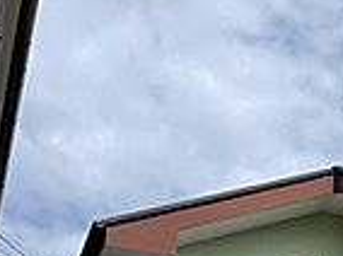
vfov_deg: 12.1
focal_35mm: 110
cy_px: 485
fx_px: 1088
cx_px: 556
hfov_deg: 16.0
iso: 32
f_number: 1.6
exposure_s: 1/4651
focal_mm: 4.2
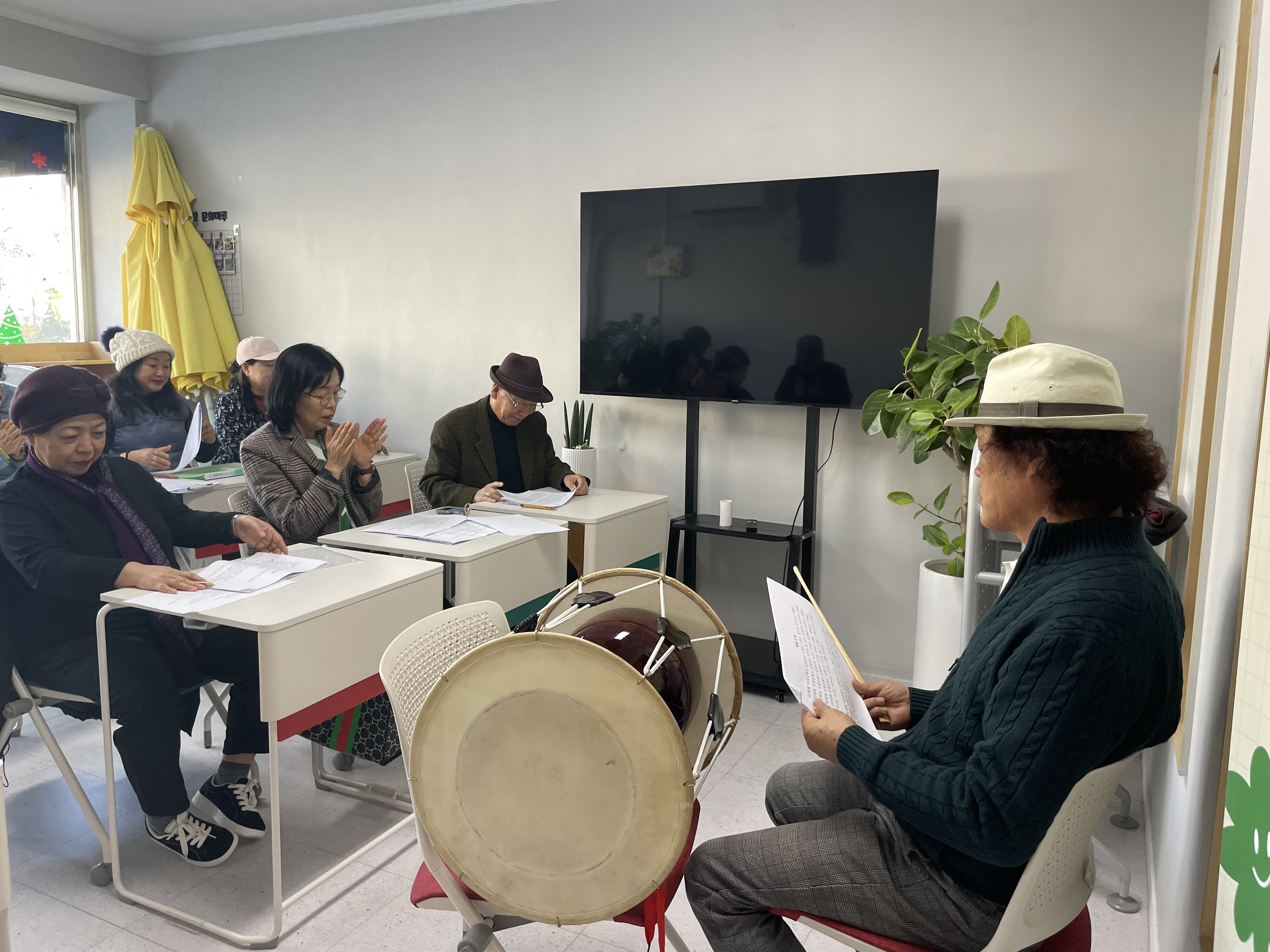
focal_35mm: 26
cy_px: 476
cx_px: 635
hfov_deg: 67.3
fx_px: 954
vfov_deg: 53.1
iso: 125
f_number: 1.6
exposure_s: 1/121
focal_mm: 4.2
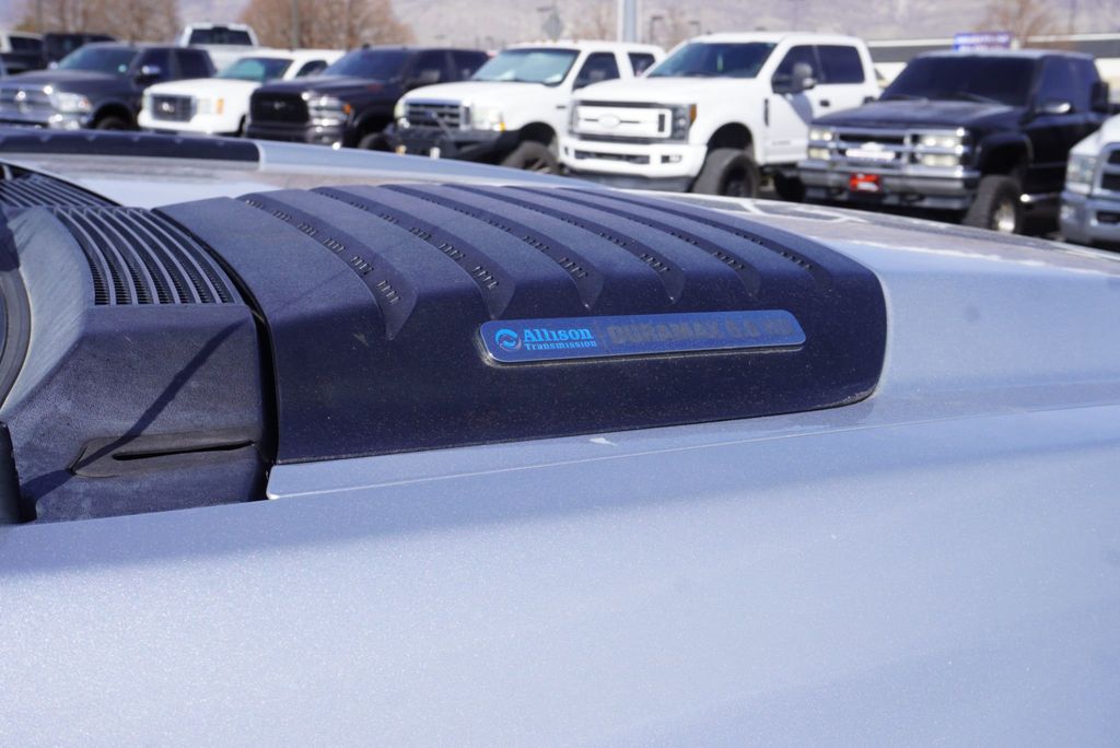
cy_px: 374
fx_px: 1261
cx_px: 560
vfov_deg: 33.1
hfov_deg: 47.9
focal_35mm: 40
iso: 100
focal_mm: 27
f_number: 10
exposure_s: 1/125
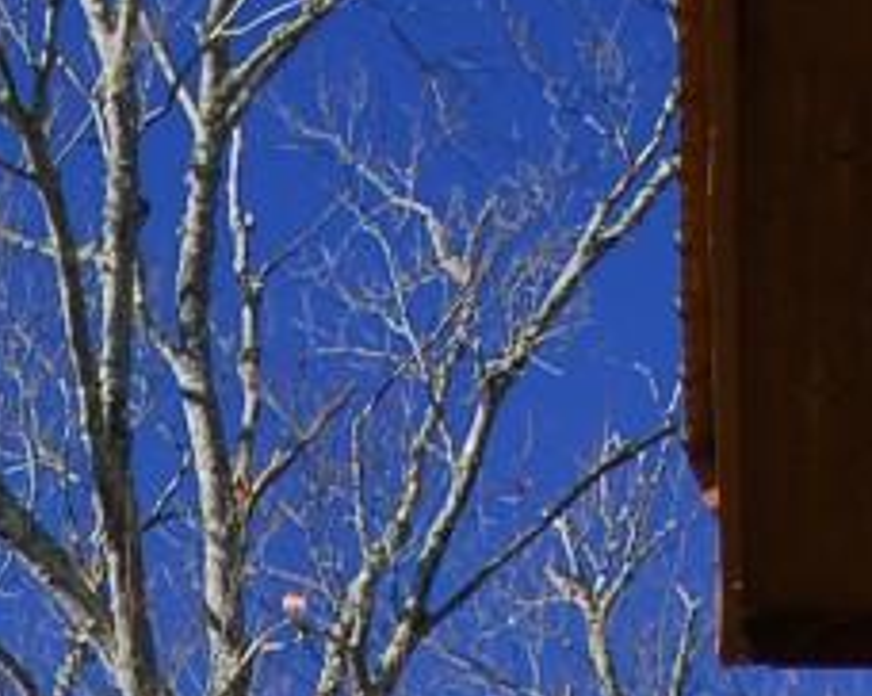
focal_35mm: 289
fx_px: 7460
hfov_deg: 6.6
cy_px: 2046
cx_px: -289
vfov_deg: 5.1
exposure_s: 1/60
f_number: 5.6
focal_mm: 29
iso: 100
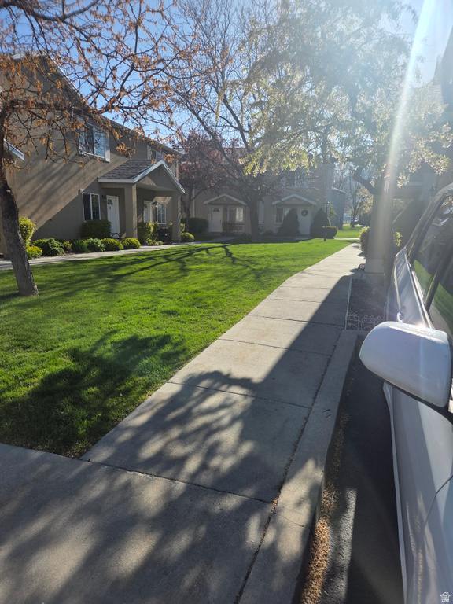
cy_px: 302
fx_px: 401
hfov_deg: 58.9
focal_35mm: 23
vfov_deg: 73.9
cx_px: 226
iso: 80
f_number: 1.8
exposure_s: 1/5699
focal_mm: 5.4
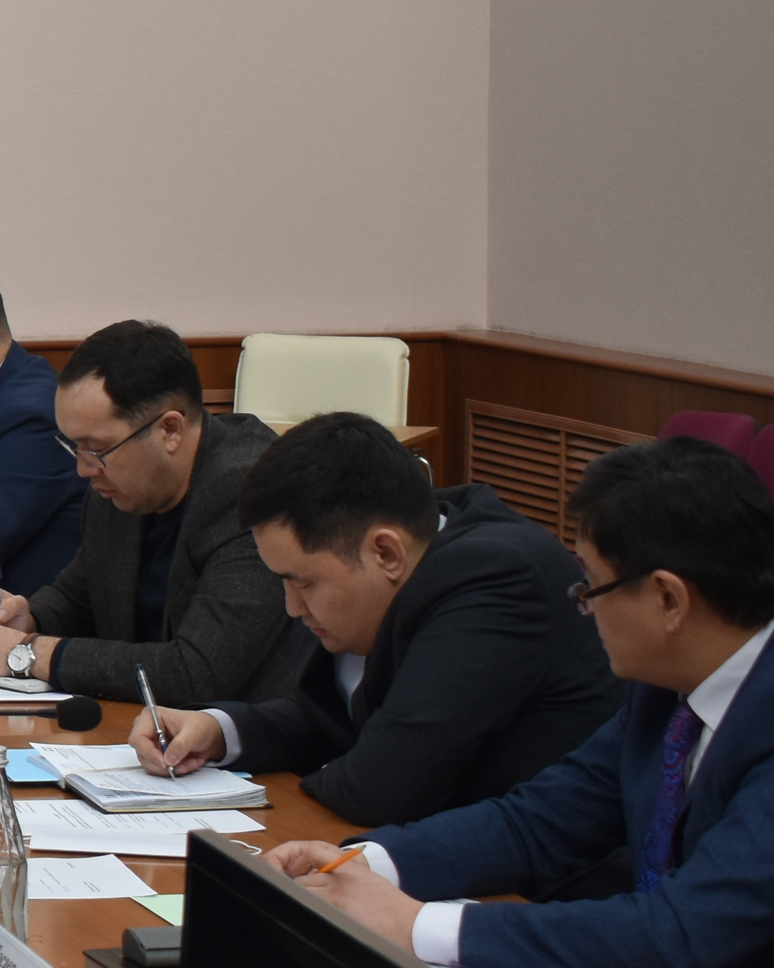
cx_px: -856
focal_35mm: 134
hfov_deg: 10.5
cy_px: 365
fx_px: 3827
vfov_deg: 14.4
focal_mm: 27
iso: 400
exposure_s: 1/100
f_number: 5
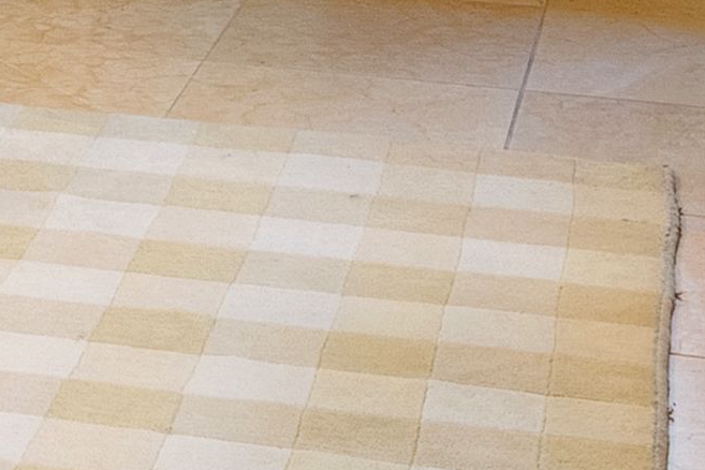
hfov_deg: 14.5
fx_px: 2663
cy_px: -691
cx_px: -179
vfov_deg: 9.0
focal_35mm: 136
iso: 800
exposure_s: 1/20
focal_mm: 21
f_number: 9
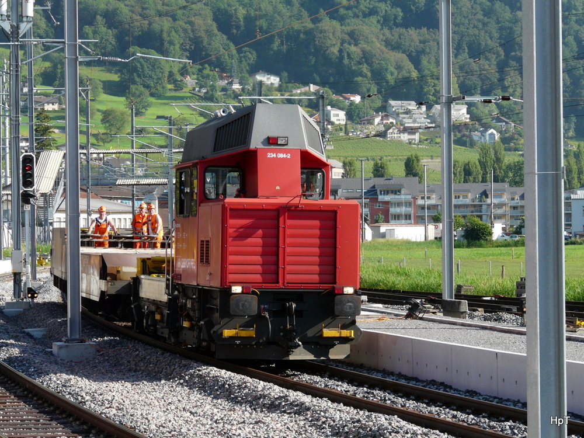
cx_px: 292
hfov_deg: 16.8
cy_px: 219
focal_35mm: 117
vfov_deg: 12.7
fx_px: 1974
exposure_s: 1/250
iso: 100
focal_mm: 19.2
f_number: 5.6
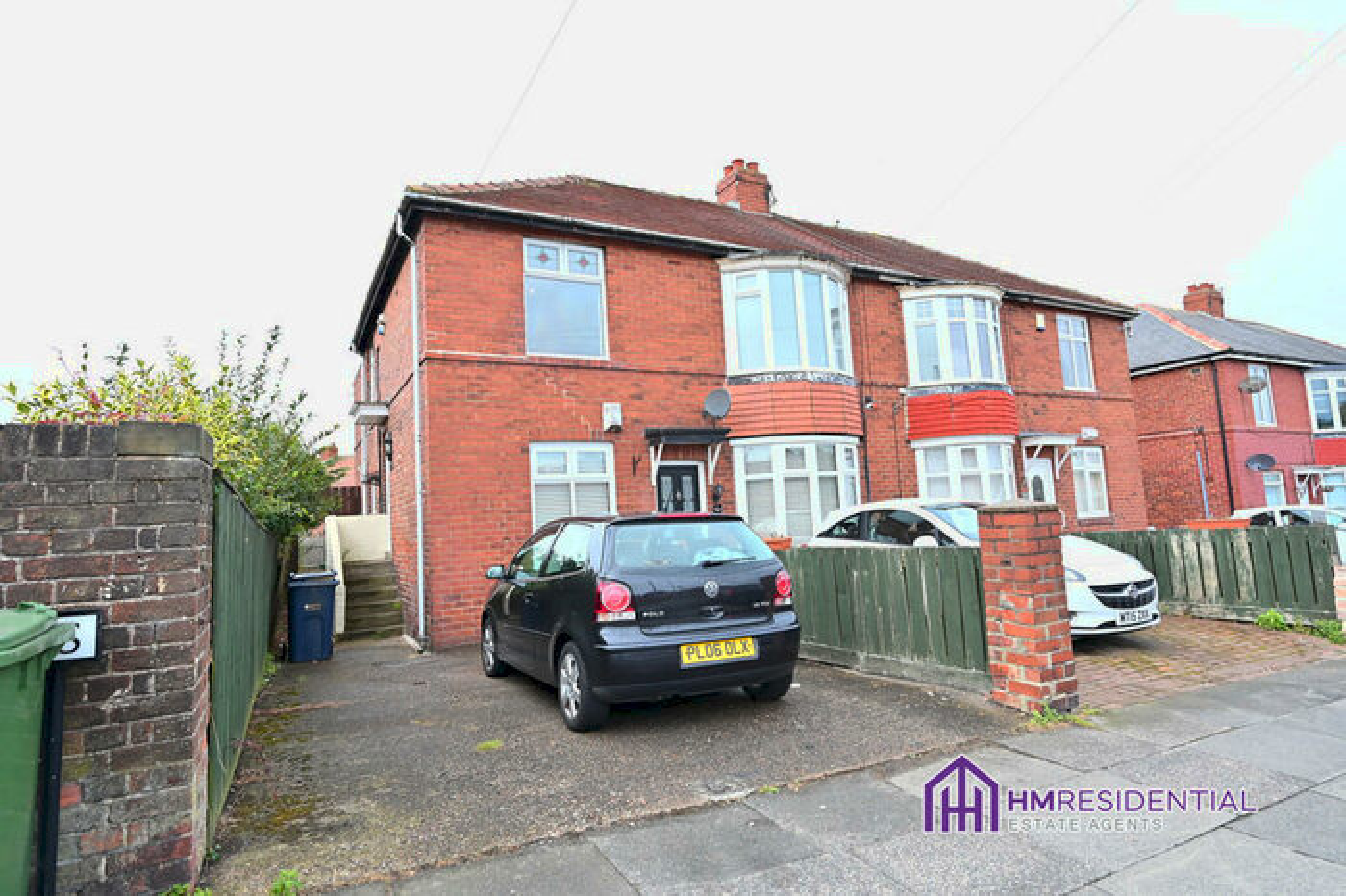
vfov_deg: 64.5
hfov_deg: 86.9
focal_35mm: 19
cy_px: 448
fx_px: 710
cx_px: 673
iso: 1000
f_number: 4.5
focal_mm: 19
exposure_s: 1/2000
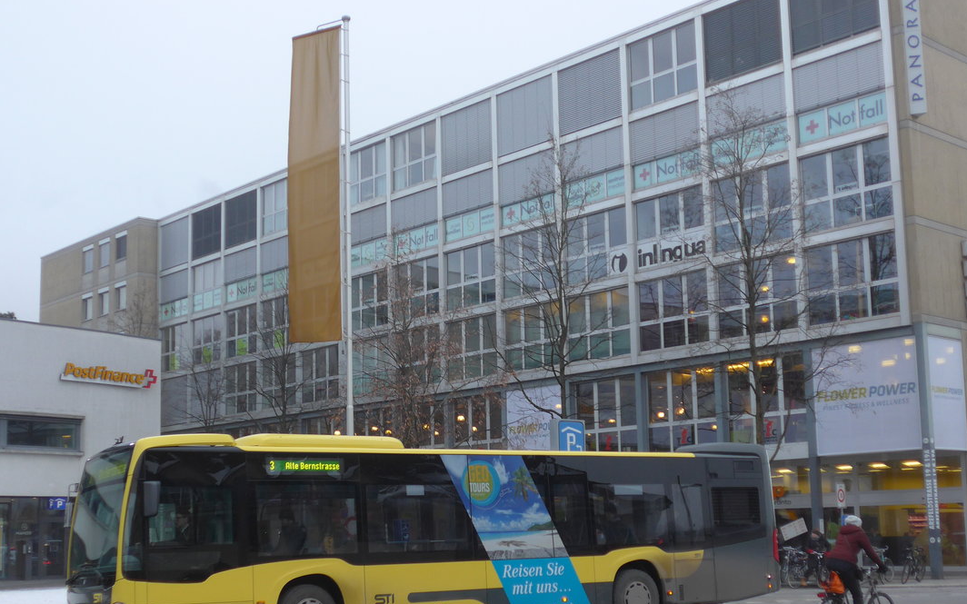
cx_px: 442
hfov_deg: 41.0
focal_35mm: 49
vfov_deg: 26.3
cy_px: 370
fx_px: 1291
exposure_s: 1/250
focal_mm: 8.4
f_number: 2.6
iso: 160
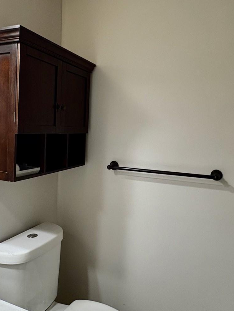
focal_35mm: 29
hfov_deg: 48.2
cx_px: 113
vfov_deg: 61.4
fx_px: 261
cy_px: 134
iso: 250
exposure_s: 1/60
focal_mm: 2.22
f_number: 2.2
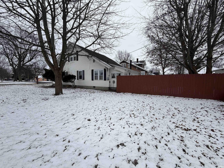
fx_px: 91
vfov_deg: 85.7
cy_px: 84
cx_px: 112
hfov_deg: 102.1
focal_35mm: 14
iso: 25
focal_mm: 2.22
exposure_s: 1/770
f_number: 2.2
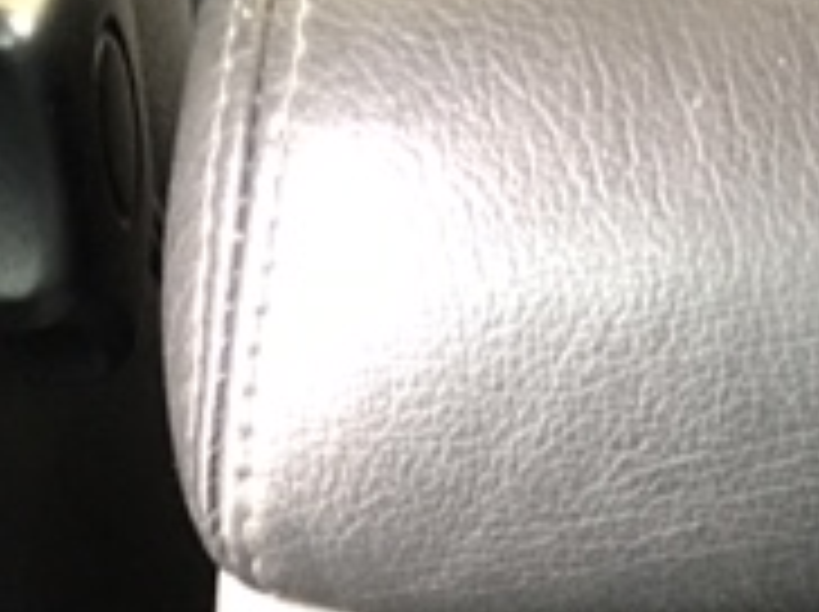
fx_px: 2410
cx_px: 810
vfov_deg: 13.4
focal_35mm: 102
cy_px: 1008
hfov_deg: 18.8
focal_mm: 4.15
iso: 200
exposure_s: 1/17
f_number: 2.2
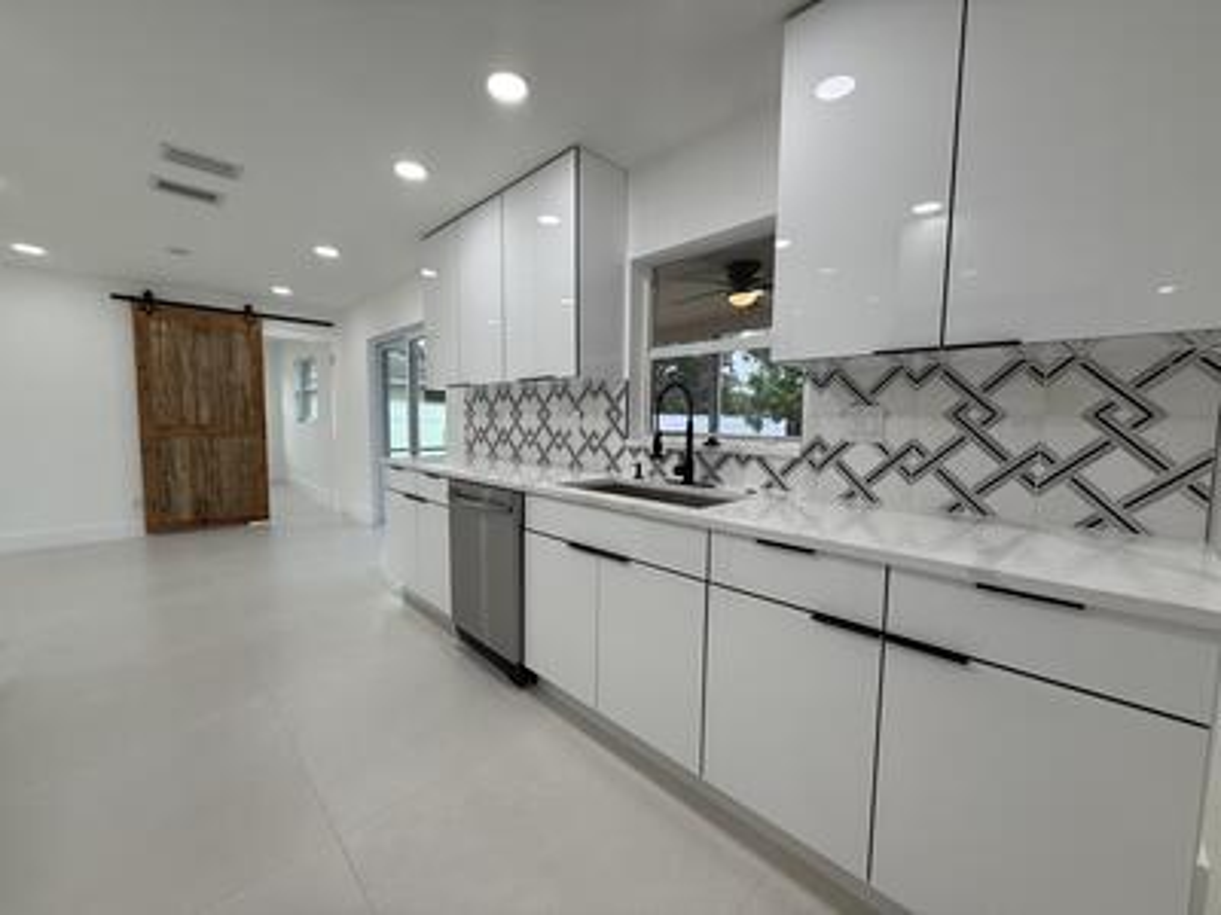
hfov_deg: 102.1
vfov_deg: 85.7
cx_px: 610
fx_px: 494
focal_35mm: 14
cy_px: 458
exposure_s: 1/99
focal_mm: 2.22
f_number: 2.2
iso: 64
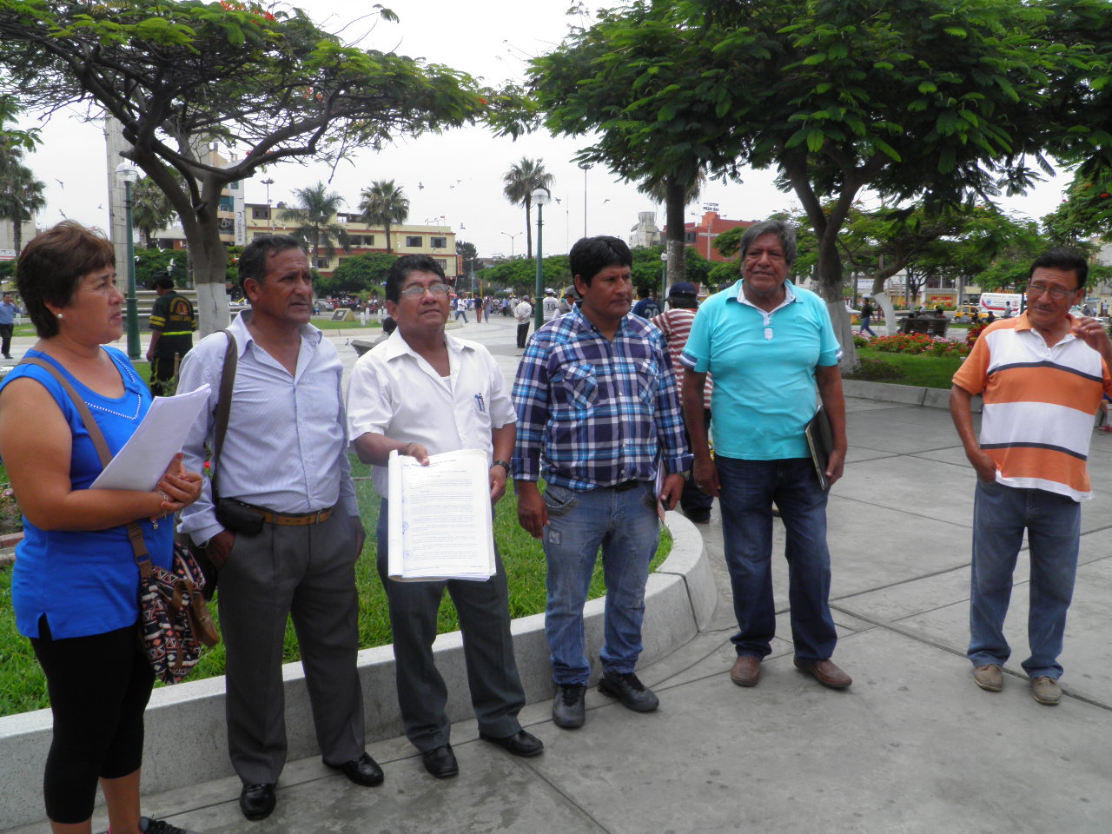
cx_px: 556
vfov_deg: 49.7
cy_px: 417
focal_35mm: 28
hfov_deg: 63.4
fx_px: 899
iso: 50
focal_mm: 4.9
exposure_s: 1/250
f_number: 5.7
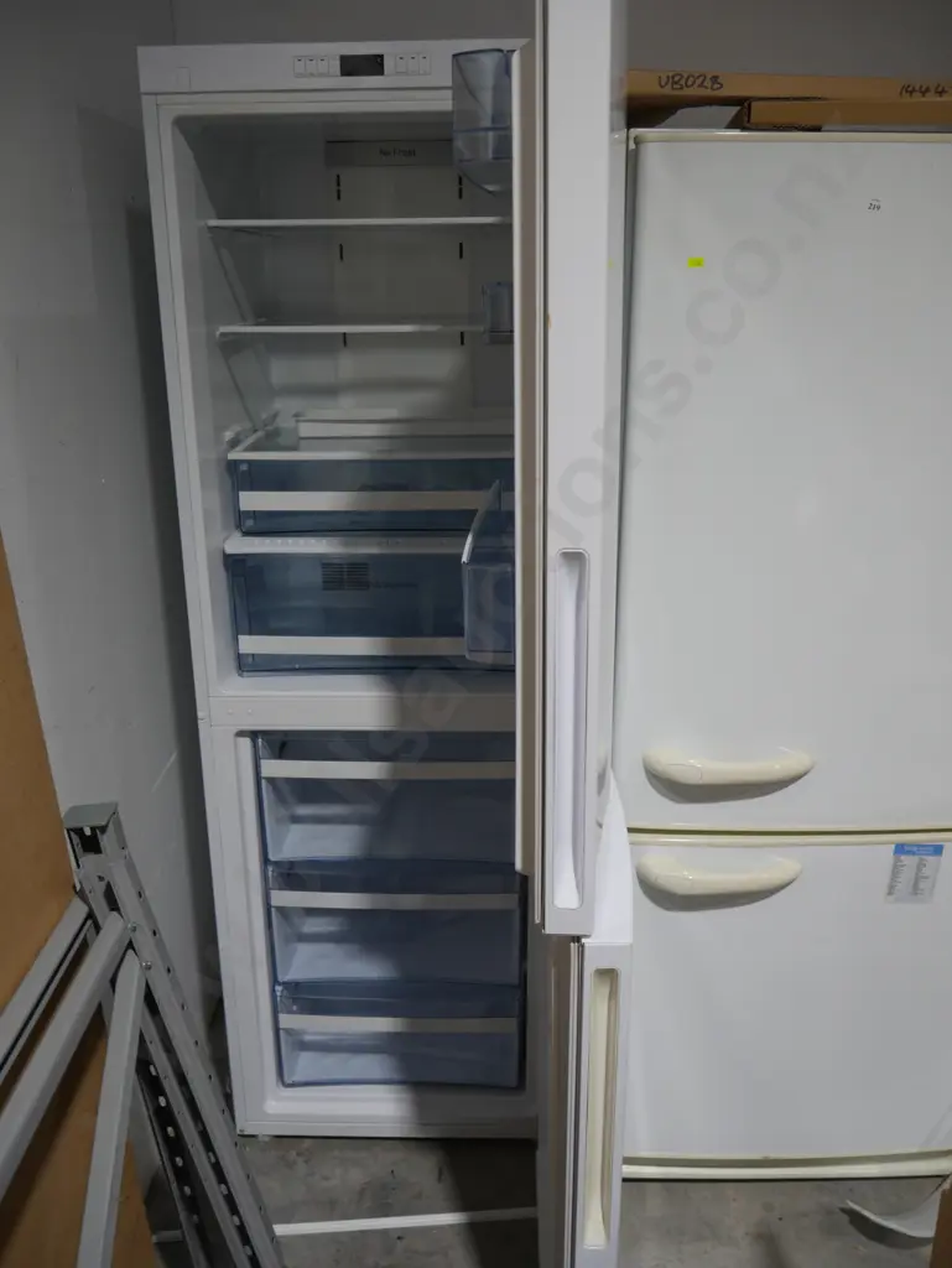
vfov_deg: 59.9
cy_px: 634
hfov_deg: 46.8
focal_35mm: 30
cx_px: 476
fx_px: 1099
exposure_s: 1/80
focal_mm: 15
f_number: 3.6
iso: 200
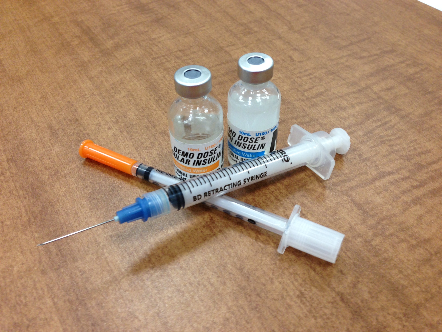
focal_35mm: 33
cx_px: 221
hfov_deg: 55.4
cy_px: 166
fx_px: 421
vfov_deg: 42.9
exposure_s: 1/20
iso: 80
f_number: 2.4
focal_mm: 4.13
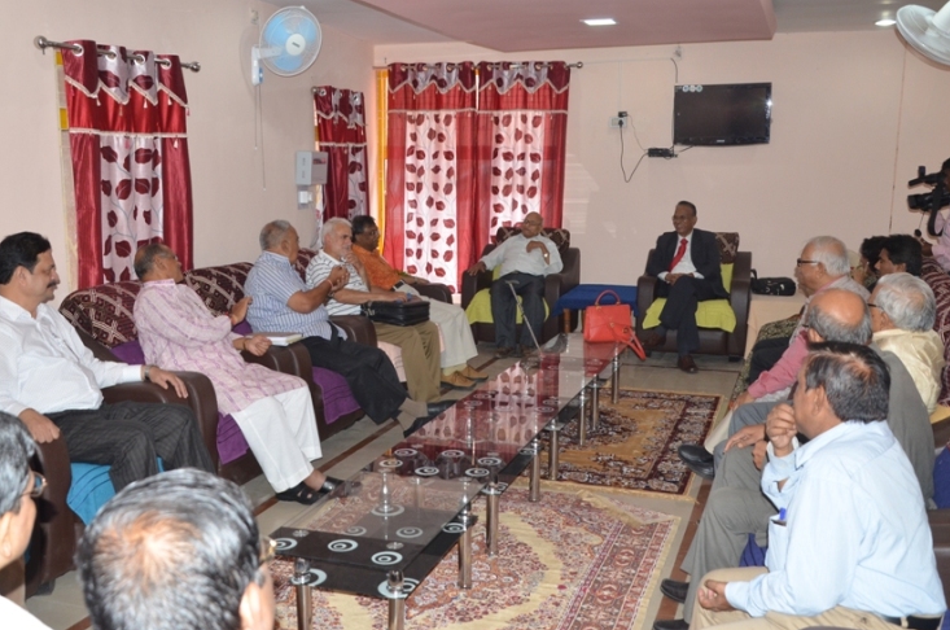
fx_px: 948
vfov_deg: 36.7
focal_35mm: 36
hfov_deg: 53.1
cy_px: 315
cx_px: 435
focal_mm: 22
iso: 640
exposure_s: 1/125
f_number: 5
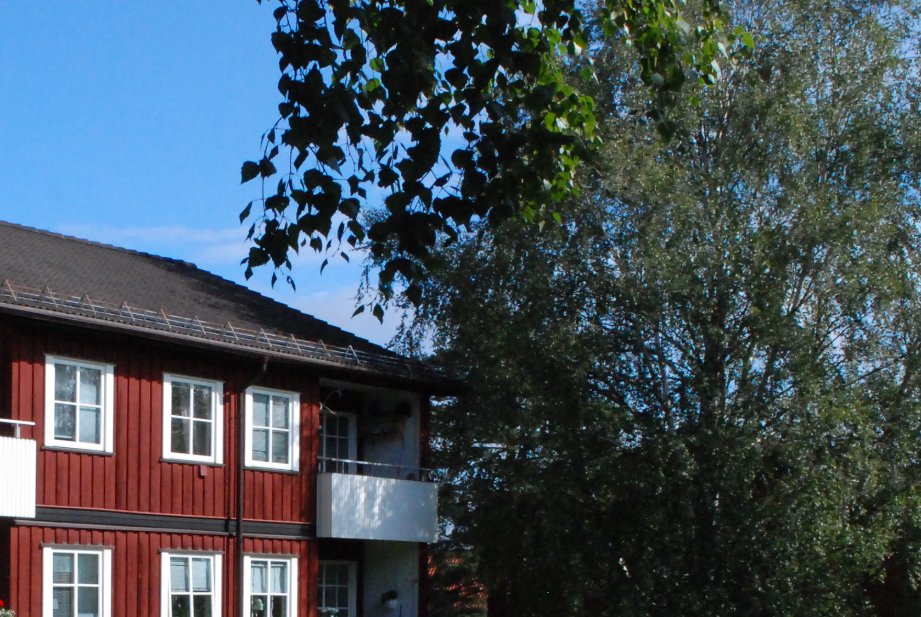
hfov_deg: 22.2
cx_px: 156
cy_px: 575
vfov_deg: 15.0
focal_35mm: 90
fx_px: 2305
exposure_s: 1/800
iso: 1250
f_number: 14
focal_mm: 26
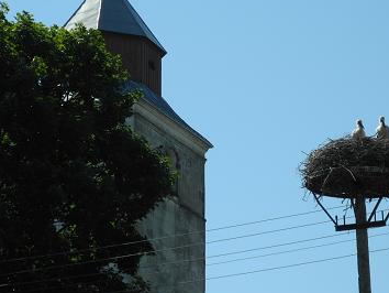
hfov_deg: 11.5
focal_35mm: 172
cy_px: 97
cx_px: 210
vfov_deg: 8.6
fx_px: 1934
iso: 100
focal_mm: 25.4
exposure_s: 1/1000
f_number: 4.5
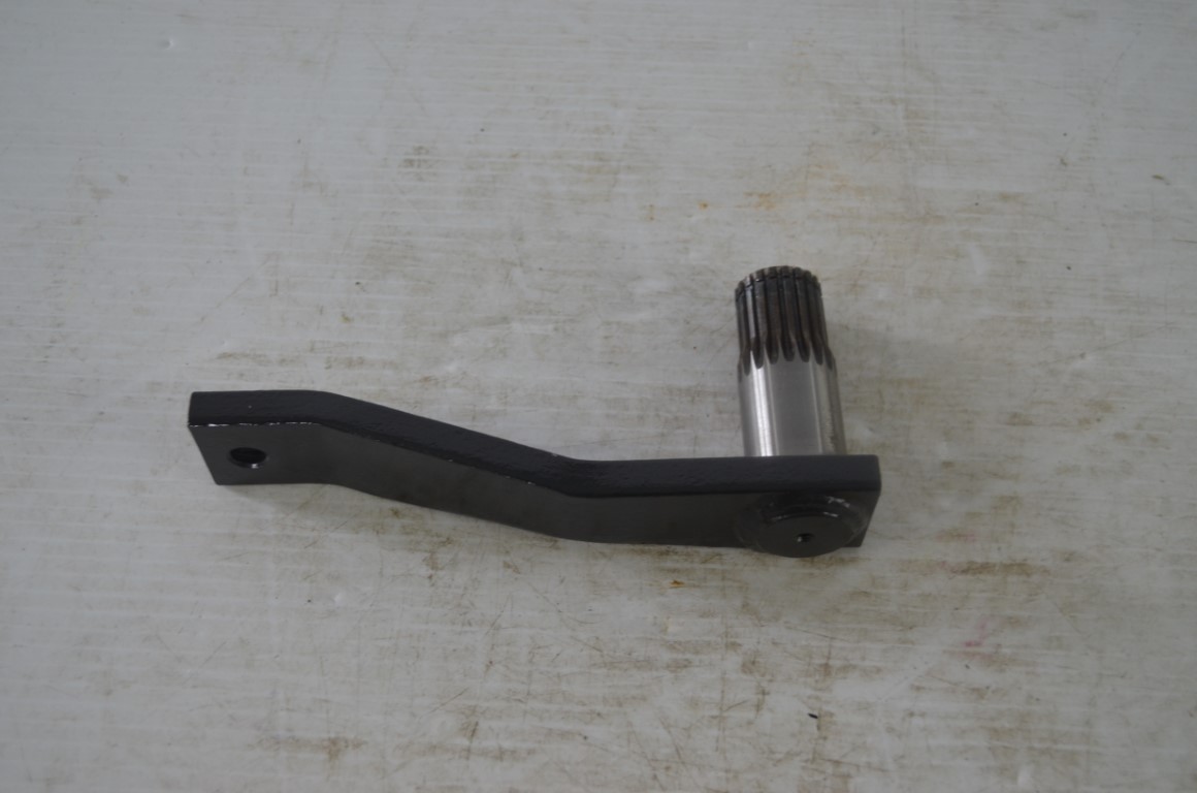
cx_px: 598
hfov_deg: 45.0
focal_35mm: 44
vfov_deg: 30.7
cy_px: 396
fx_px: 1443
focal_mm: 29
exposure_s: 1/80
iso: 400
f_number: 4.5
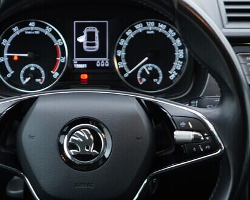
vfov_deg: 18.2
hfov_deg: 22.7
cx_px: 87
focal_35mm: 84
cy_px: 137
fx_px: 622
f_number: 2.8
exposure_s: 1/40
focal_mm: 24
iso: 160
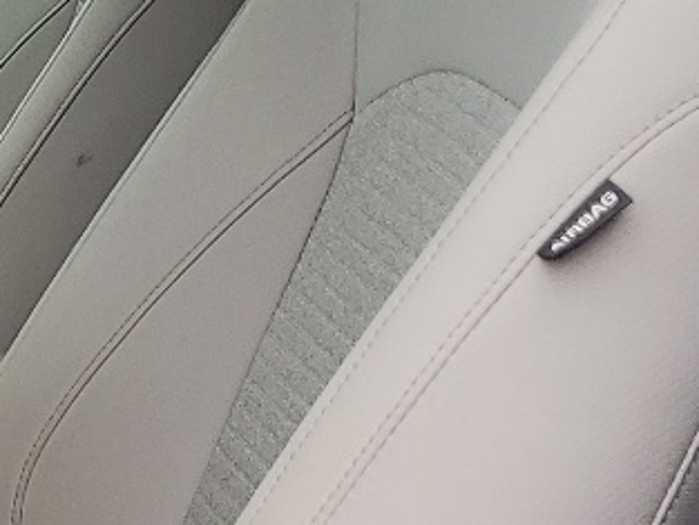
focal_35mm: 133
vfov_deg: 11.1
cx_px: -471
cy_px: 416
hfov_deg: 13.6
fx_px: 2687
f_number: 1.5
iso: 50
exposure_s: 1/909
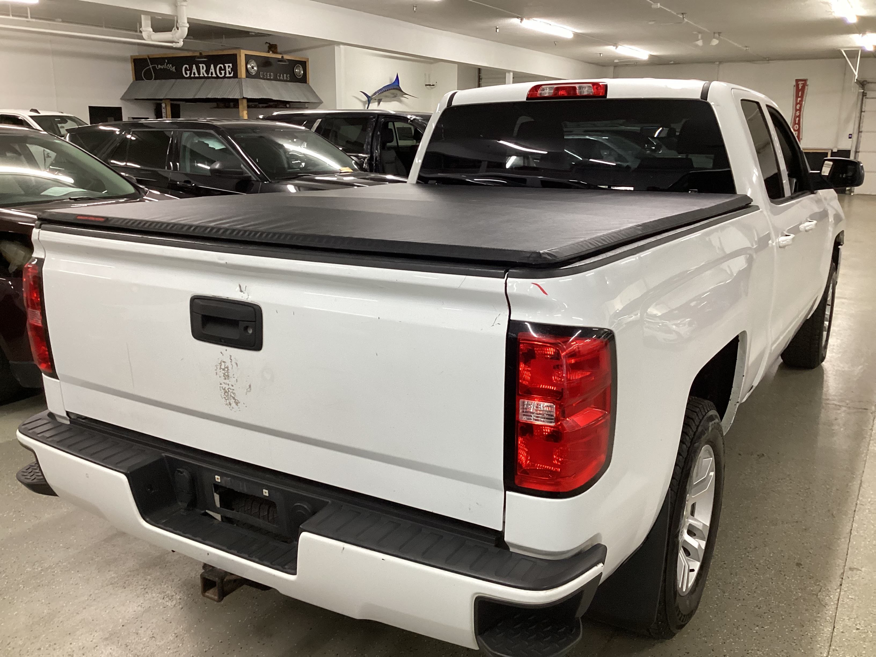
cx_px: 438
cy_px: 328
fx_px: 784
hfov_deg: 58.4
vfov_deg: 45.4
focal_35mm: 31
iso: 200
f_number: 2.4
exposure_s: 1/60
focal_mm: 3.3
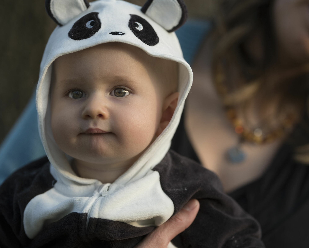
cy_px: 124
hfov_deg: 12.6
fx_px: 1399
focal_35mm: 153
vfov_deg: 10.1
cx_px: 156
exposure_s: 1/800
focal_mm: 135
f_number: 2.5
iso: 250
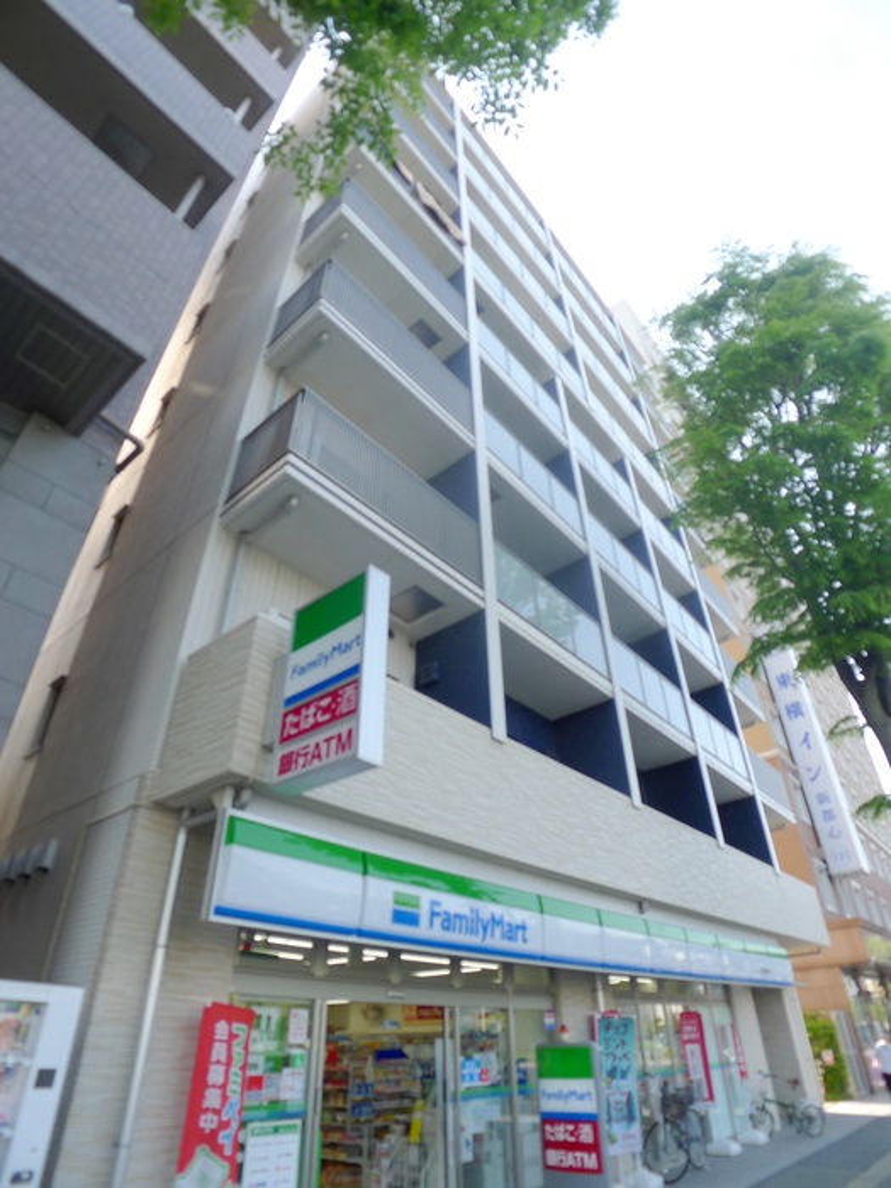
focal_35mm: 24
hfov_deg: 56.8
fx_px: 824
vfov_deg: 71.6
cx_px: 446
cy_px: 594
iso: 80
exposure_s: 1/250
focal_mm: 5.1
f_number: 2.8
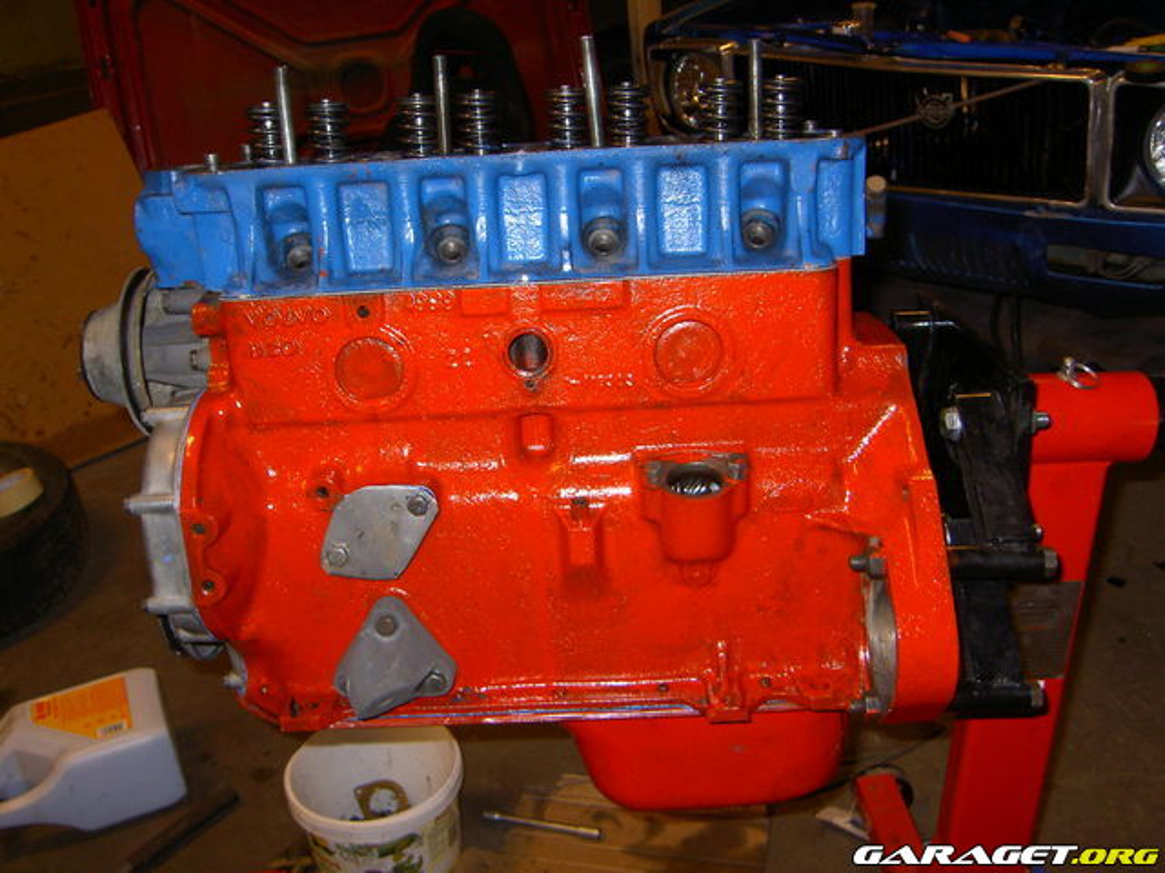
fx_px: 1144
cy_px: 436
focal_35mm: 34
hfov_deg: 54.0
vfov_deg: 41.8
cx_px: 582
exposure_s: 1/60
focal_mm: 5.6
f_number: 2.8
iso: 100
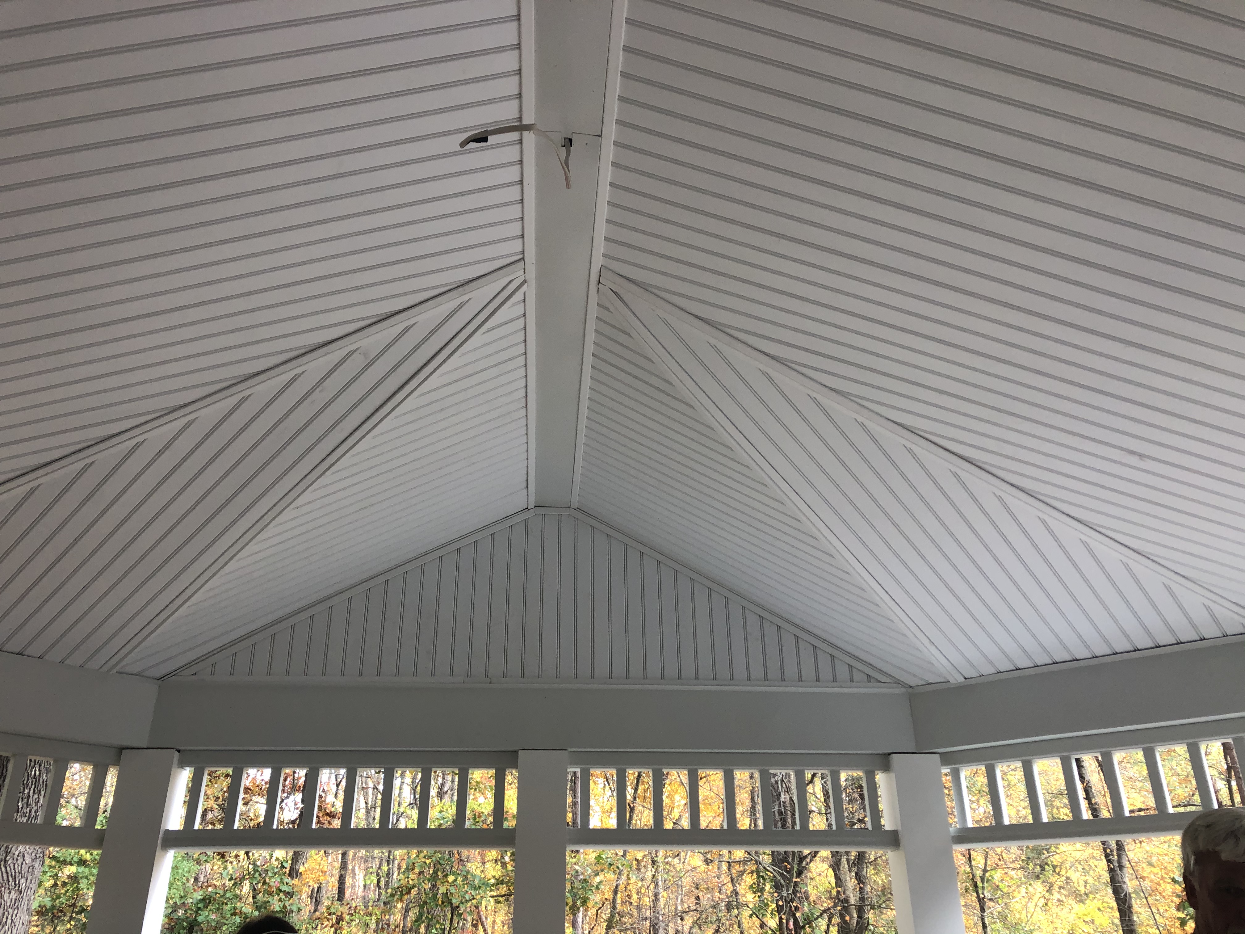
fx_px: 1007
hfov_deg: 63.4
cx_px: 622
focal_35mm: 28
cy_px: 467
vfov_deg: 49.7
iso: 50
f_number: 1.8
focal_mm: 3.99
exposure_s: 1/120
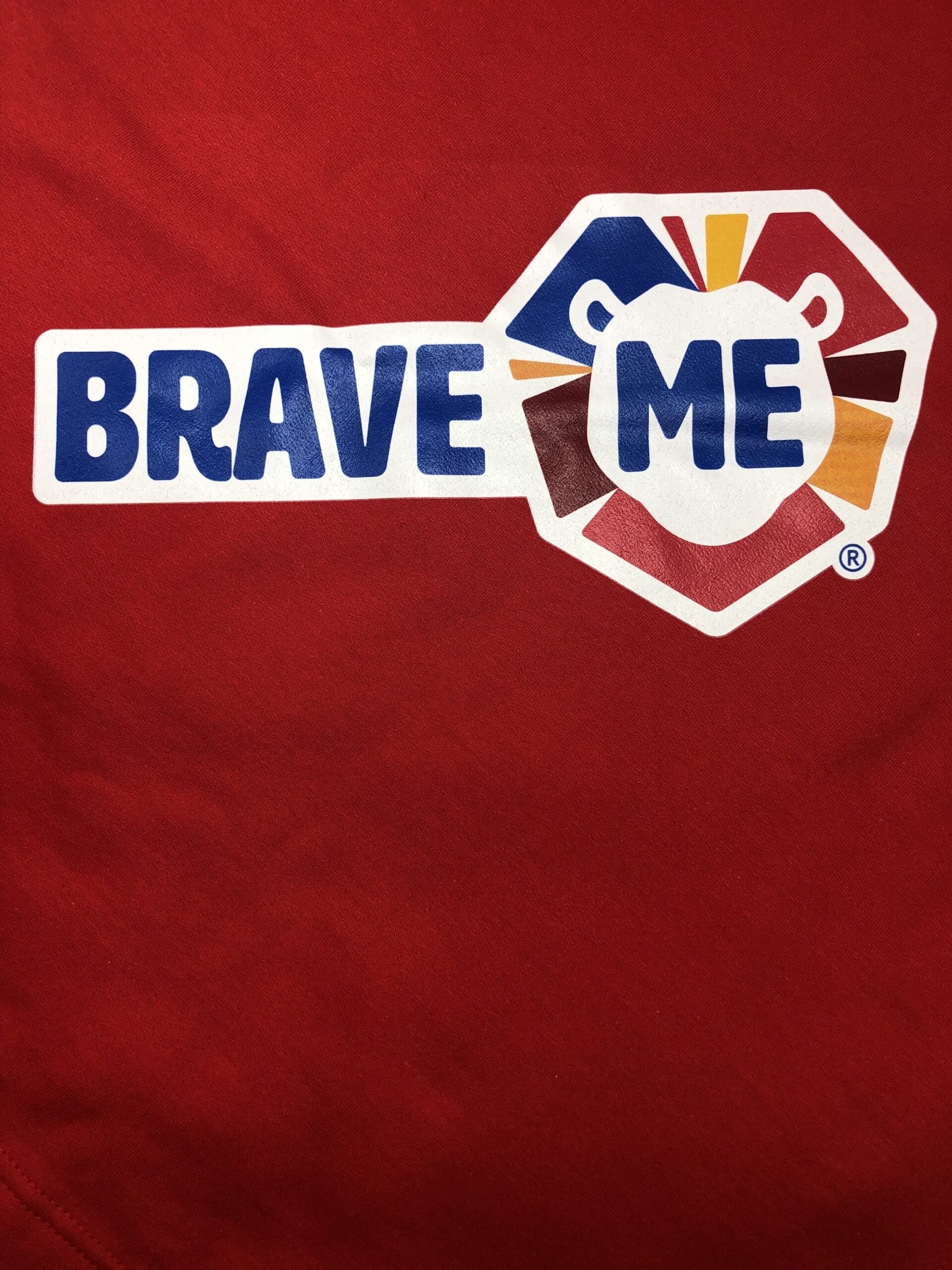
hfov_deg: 49.7
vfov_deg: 63.4
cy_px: 635
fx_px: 1027
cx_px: 476
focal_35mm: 28
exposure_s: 1/228
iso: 20
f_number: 1.8
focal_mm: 4
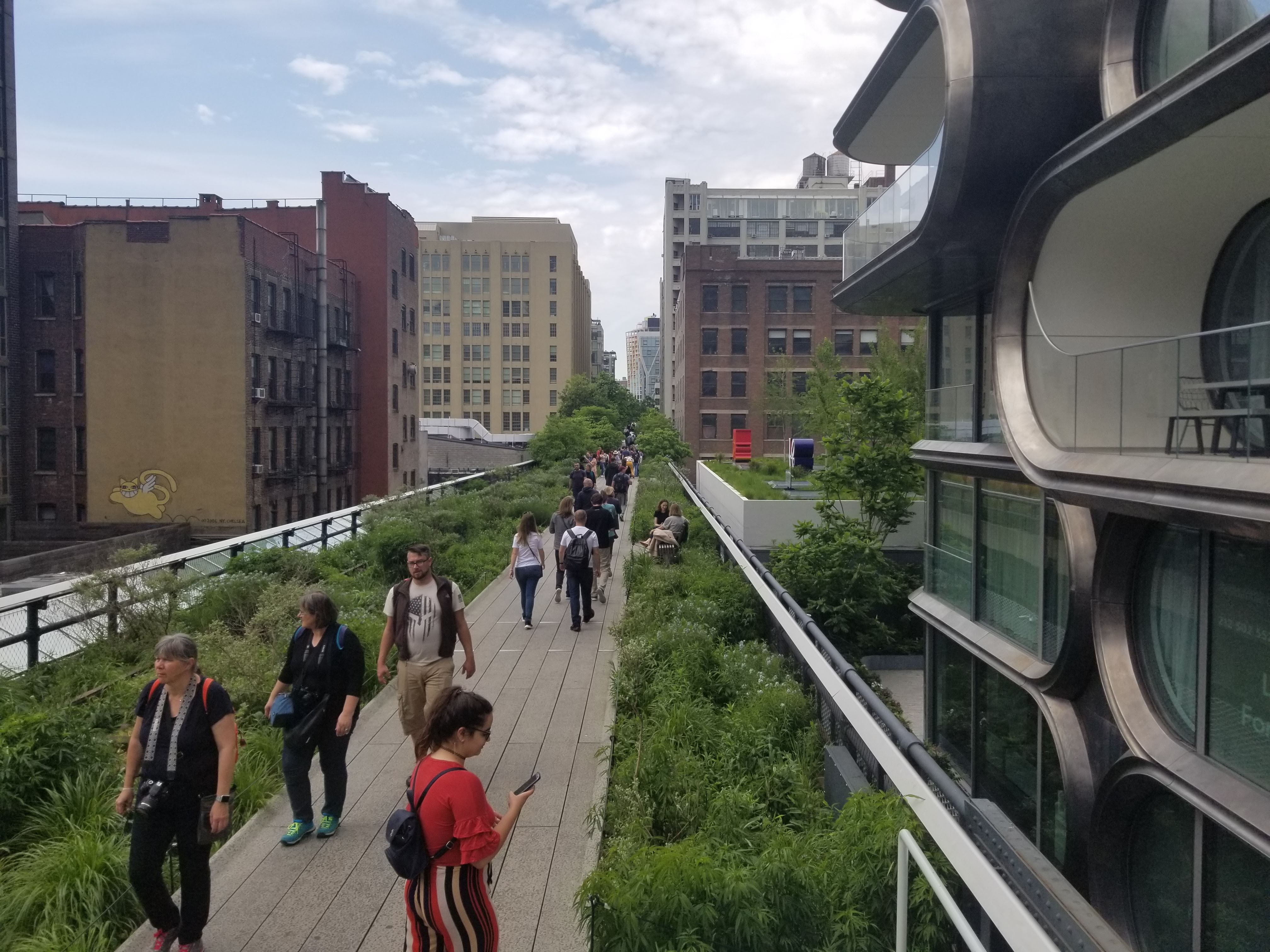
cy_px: 476
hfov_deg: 67.3
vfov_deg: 53.1
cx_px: 635
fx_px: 954
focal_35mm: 26
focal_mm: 4.3
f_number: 1.7
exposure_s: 1/2256
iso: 50
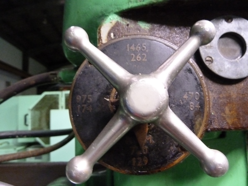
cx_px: 124
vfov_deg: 54.9
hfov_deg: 69.4
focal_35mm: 25
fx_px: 179
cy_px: 93
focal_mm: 4.1
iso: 800
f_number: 3.3
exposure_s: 1/15
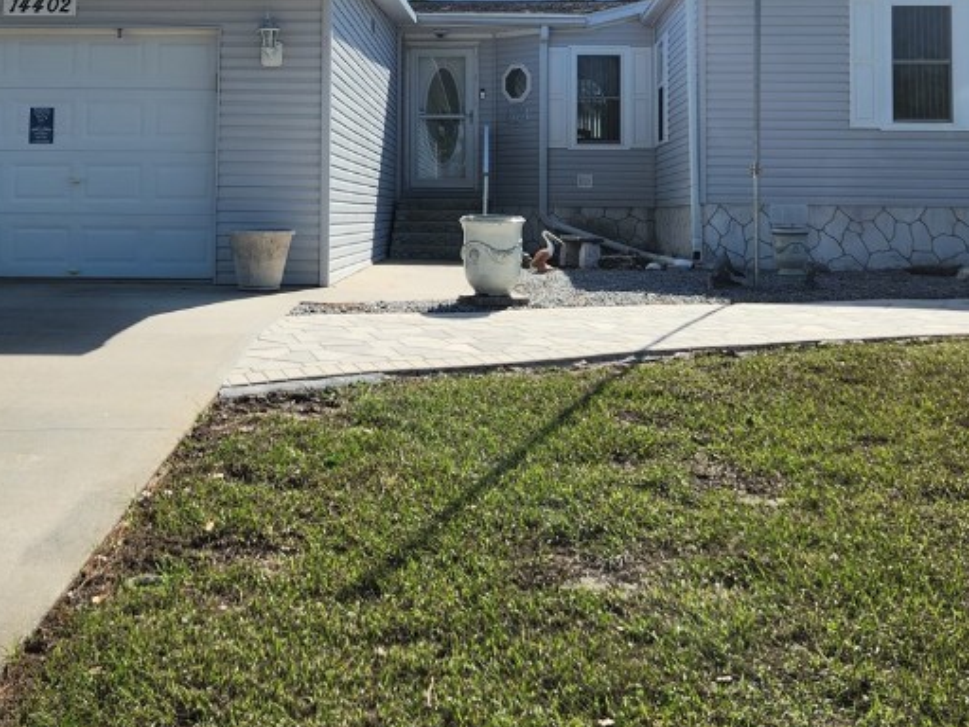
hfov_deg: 41.1
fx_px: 1288
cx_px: 413
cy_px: 119
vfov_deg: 30.5
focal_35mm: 46
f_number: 1.8
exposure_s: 1/2302
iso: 20
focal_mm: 5.4
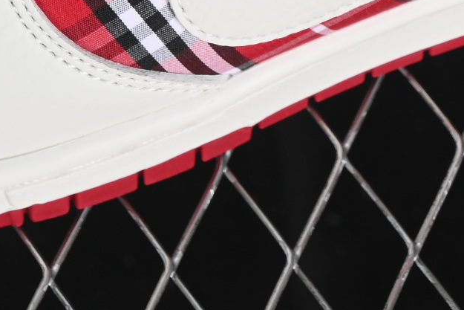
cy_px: -354
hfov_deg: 6.2
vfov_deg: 4.1
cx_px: 134
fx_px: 4306
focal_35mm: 334
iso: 160
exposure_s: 1/80
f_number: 7.1
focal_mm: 50
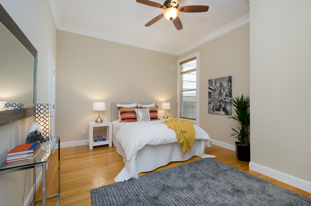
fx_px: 129
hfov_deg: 100.5
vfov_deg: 77.1
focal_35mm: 15
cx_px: 156
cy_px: 103
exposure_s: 1/13
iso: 200
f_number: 11
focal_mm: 10
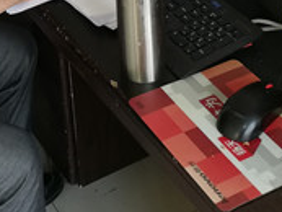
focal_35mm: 90
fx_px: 734
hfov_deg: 21.5
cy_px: -109
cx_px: 60
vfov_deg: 15.2
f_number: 2.2
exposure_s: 1/30
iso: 100
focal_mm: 3.83
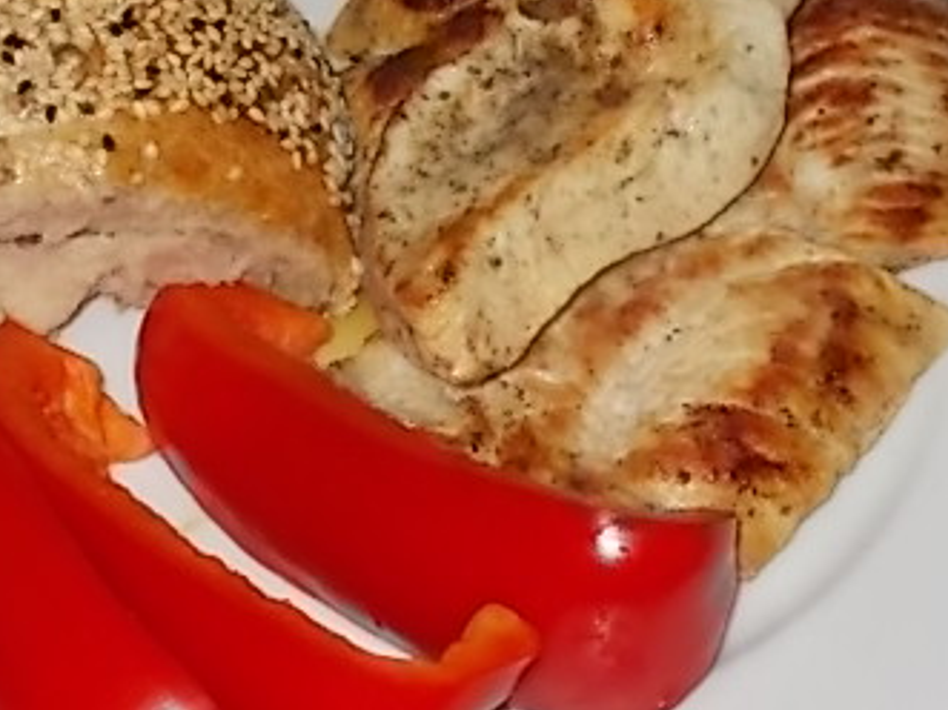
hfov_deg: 13.4
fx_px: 4024
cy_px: 255
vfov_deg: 10.1
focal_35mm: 147
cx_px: 427
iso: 200
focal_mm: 13.5
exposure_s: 1/60
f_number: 5.8
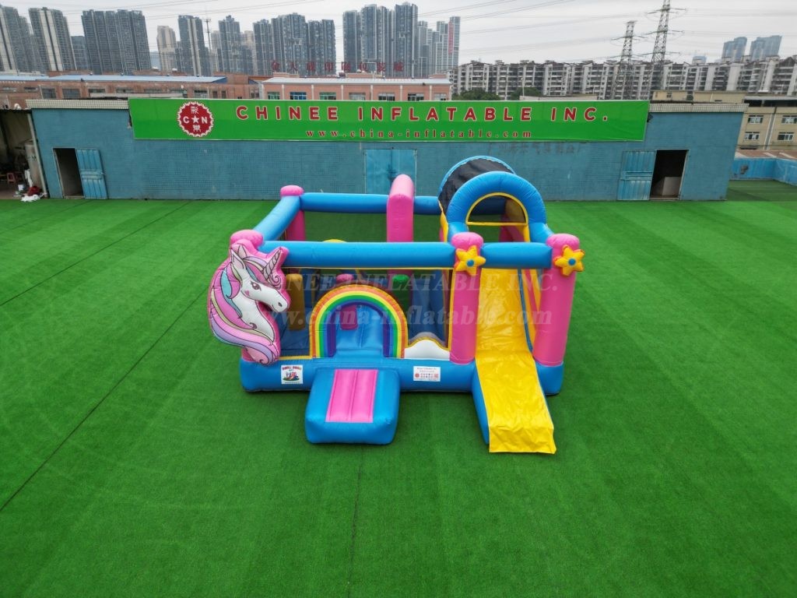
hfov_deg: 71.6
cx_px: 398
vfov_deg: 56.8
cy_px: 299
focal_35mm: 24
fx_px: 553
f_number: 1.7
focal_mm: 6.72
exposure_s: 1/725
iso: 150
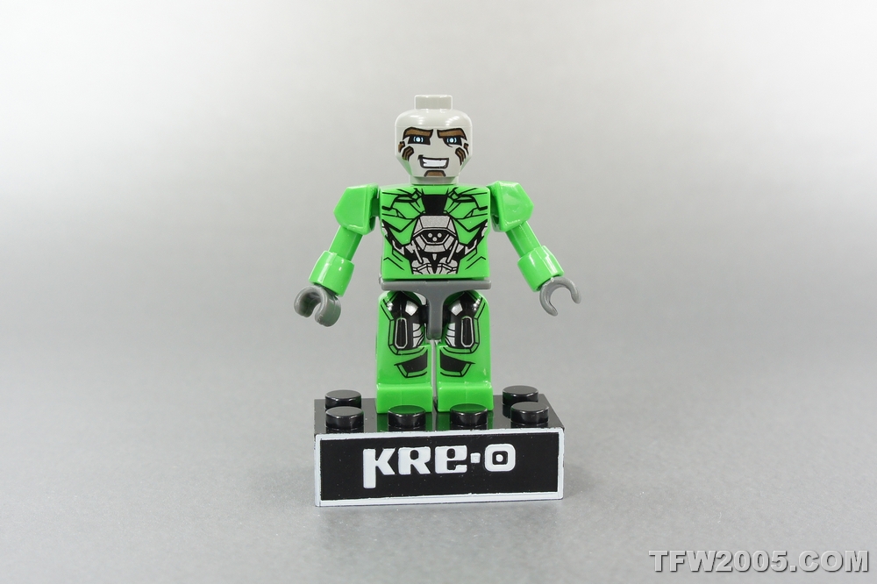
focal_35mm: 34
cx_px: 438
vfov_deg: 38.3
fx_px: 840
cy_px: 292
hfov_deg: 55.1
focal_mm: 23
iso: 400
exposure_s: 1/60
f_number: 8
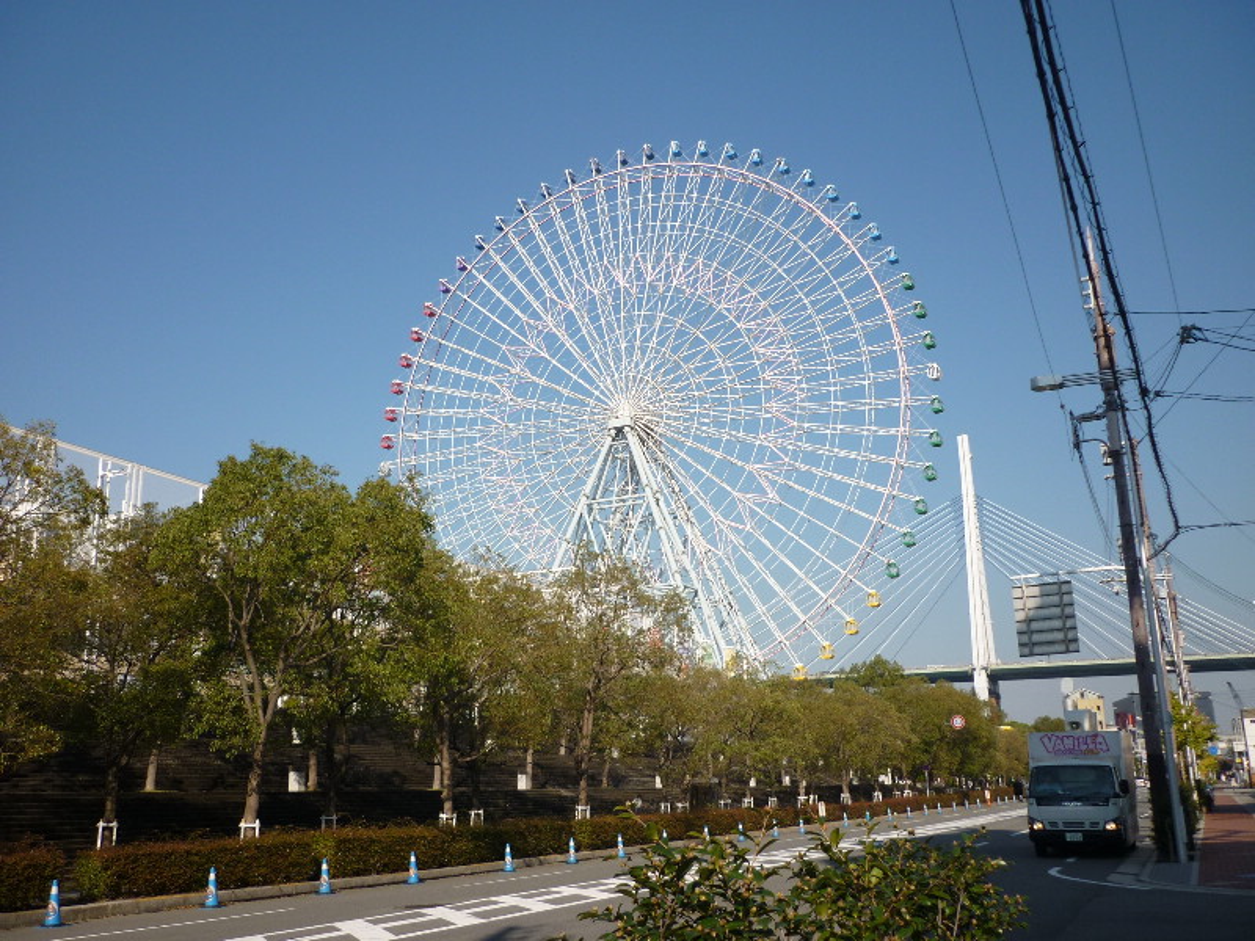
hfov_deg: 55.4
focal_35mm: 33
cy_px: 470
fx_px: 1196
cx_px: 628
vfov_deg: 42.9
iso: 80
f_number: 8
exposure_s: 1/200
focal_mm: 5.5
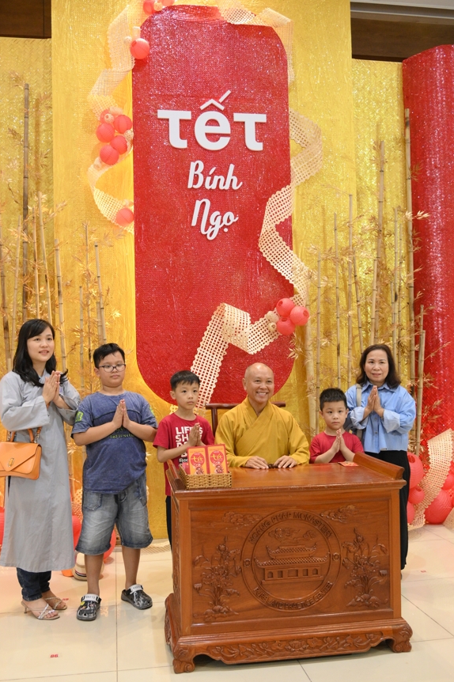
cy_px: 349
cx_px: 221
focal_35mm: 34
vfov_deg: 55.8
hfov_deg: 38.9
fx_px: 644
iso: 5000
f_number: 4
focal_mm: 30
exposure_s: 1/320
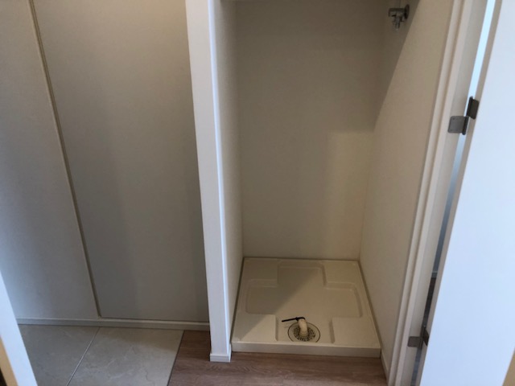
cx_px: 258
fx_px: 417
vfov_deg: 49.7
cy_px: 193
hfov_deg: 63.4
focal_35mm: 28
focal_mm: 3.99
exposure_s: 1/33
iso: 40
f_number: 1.8
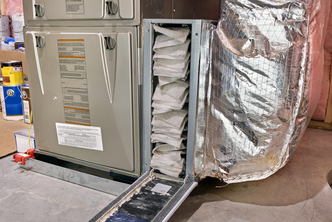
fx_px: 304
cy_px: 111
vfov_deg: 40.0
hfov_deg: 57.2
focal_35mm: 33
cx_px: 166
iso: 200
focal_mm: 21.9
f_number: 11
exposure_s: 1/1.25
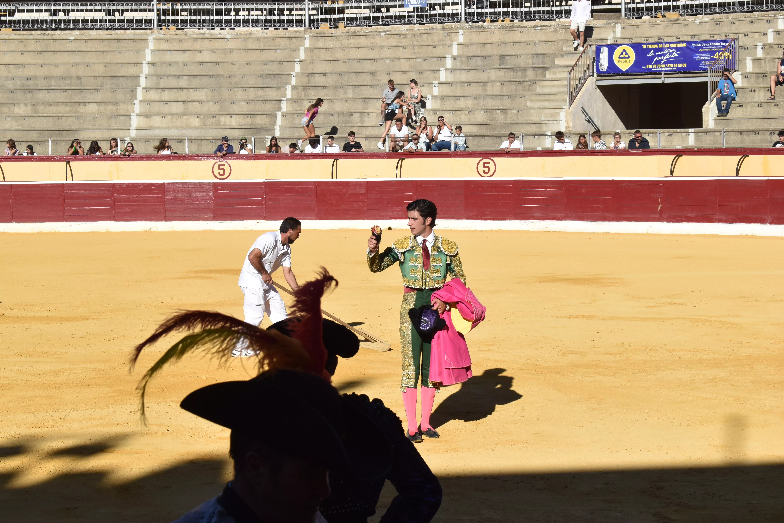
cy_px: 262
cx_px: 392
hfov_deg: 24.6
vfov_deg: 16.6
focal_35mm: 82
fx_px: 1797
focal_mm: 55
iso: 400
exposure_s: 1/640
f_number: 13
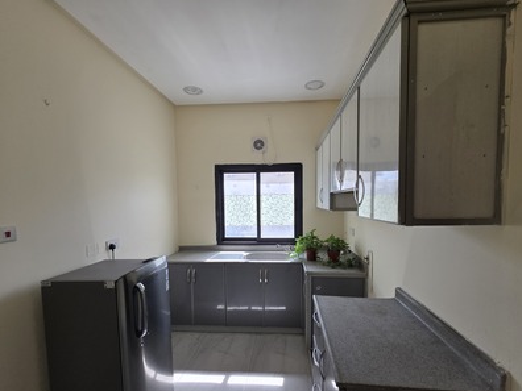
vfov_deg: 81.5
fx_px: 226
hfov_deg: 98.1
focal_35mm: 15
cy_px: 215
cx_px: 270
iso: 50
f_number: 1.9
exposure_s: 1/100
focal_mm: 2.2
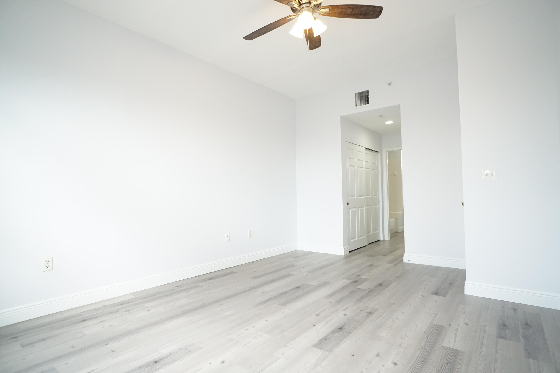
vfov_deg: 53.1
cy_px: 186
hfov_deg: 73.7
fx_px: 373
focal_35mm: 24
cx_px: 280
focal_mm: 16
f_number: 5.6
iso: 2500
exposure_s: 1/200
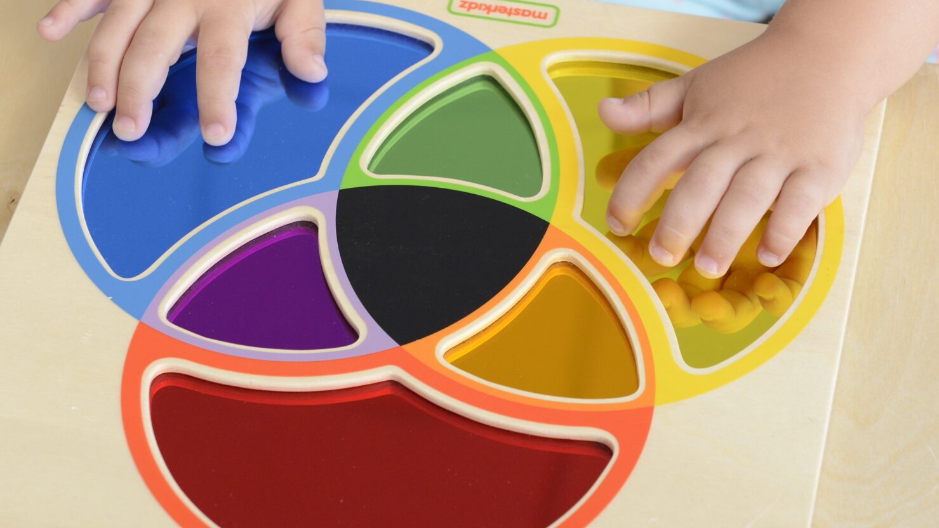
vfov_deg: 9.5
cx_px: 538
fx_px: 3162
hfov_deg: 16.9
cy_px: 240
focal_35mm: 127
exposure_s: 1/250
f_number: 5.6
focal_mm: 70
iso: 1000
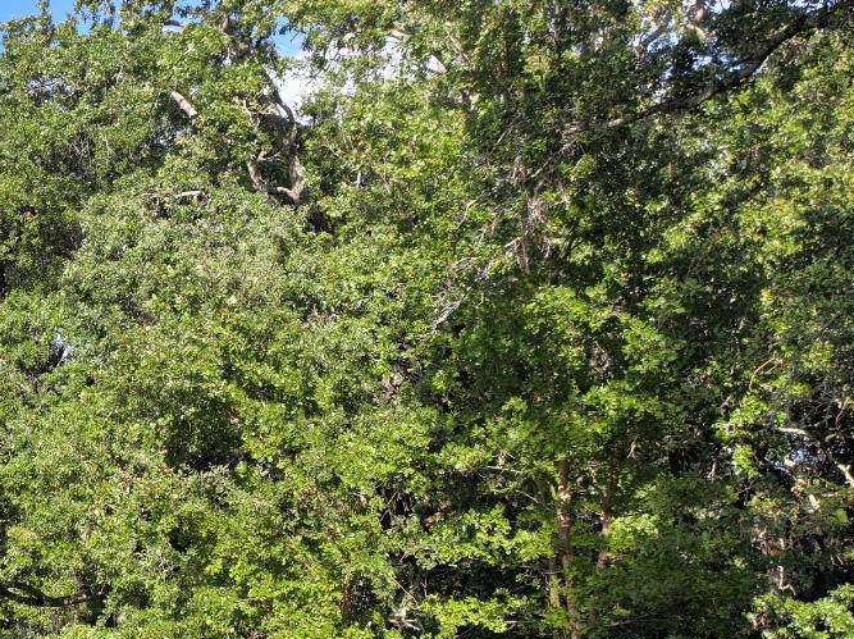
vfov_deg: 25.8
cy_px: 615
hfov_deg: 31.6
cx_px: -83
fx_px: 1331
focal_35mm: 54
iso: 120
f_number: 2.8
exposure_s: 1/1000
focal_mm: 12.29
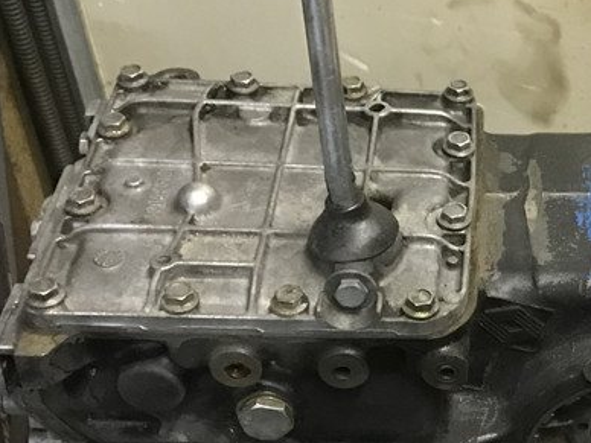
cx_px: 615
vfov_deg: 19.1
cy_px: 236
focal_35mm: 77
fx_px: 1315
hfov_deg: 24.0
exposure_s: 1/14
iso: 100
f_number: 1.8
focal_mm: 3.99
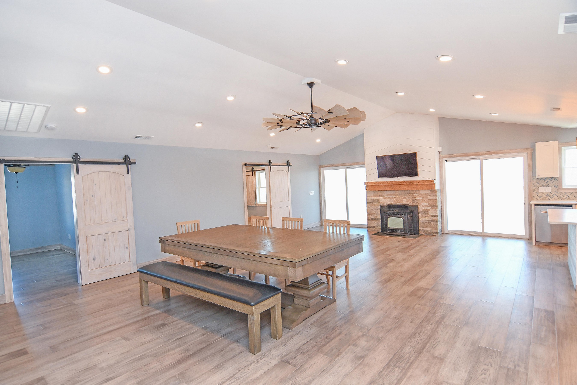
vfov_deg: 67.4
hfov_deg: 90.0
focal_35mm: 18
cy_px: 192
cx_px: 288
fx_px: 288
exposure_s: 1/30
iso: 400
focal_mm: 12
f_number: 6.3
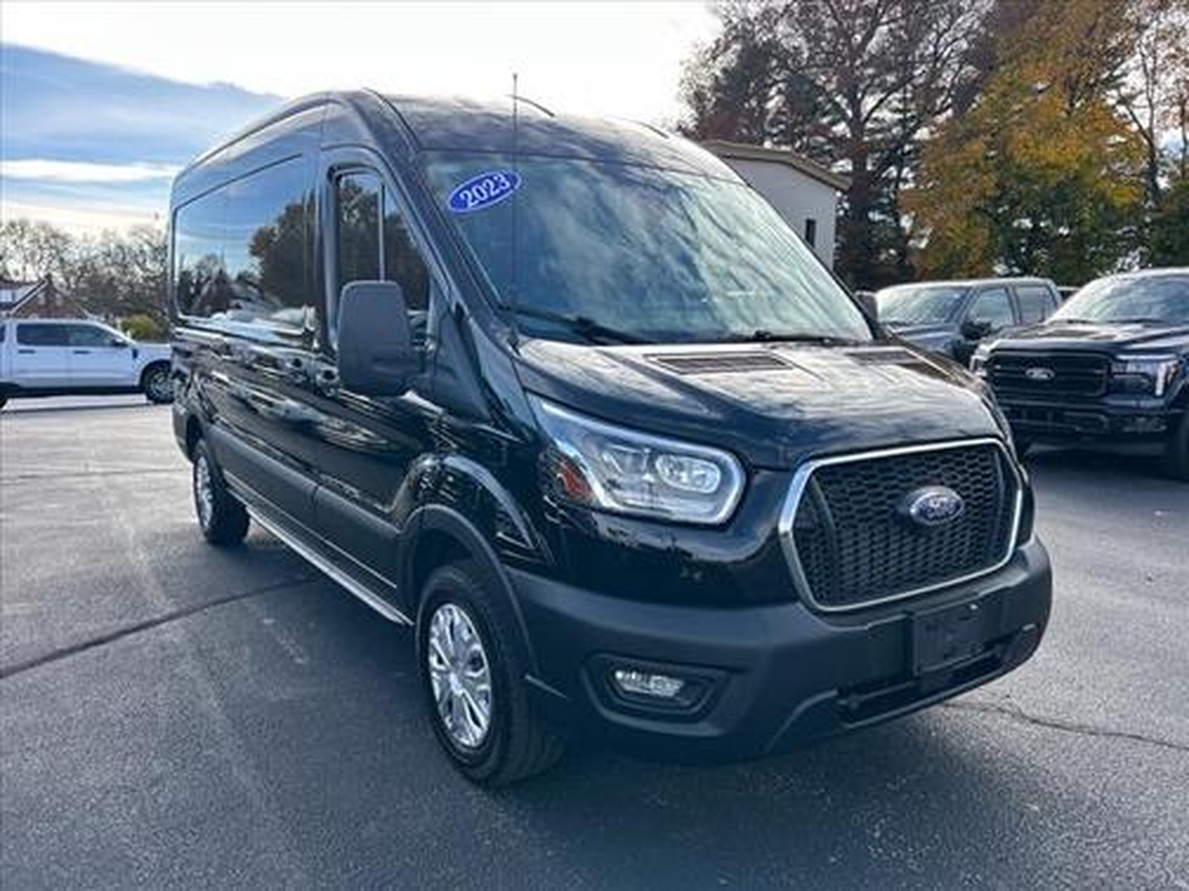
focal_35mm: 26
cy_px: 446
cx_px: 594
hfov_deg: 67.3
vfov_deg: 53.1
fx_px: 893
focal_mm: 5.7
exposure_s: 1/1048
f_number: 1.5
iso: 50
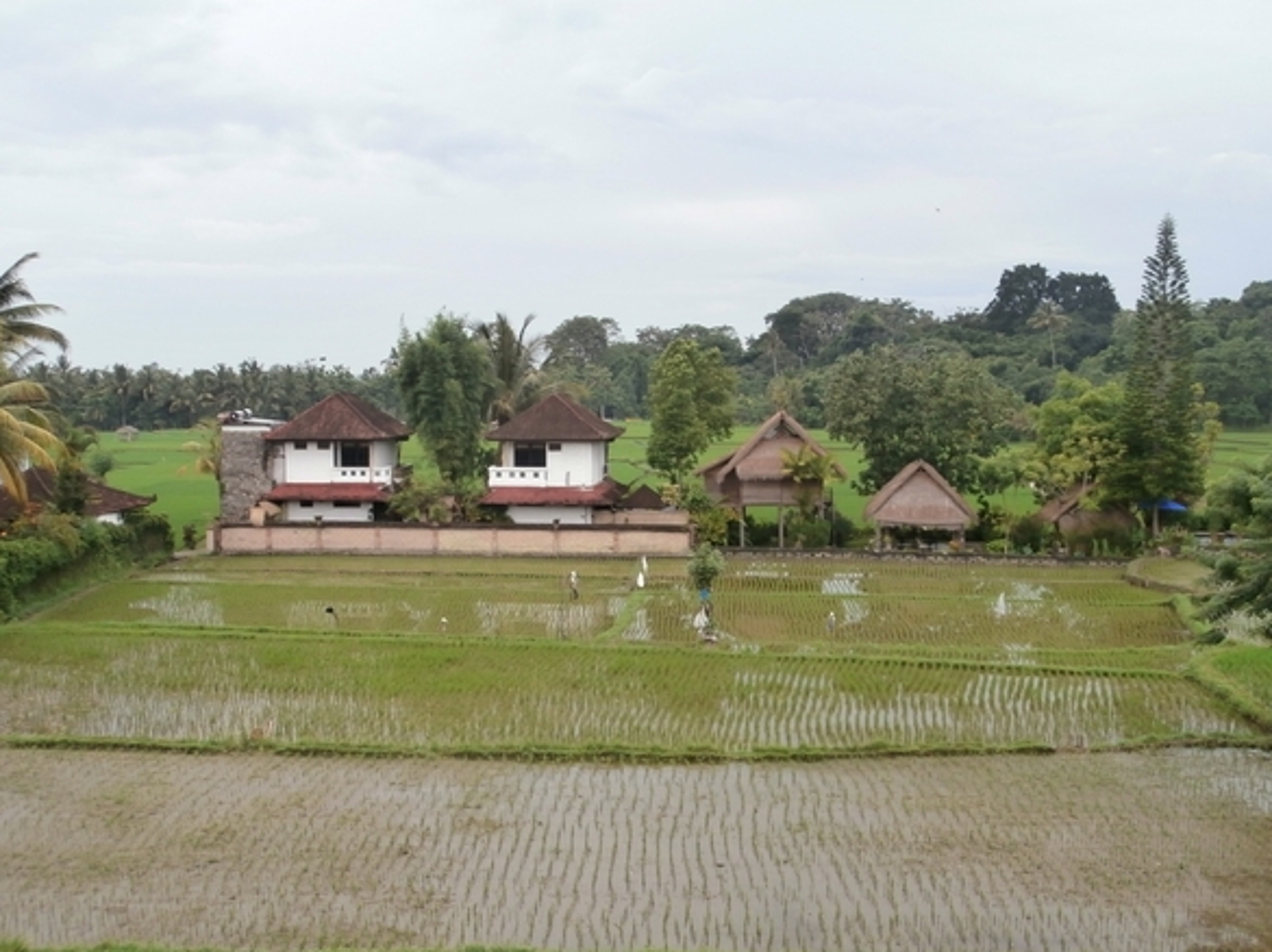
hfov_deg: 47.9
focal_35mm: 39
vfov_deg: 36.8
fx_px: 1432
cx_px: 644
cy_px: 472
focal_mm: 6.67
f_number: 3.9
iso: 100
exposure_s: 1/100
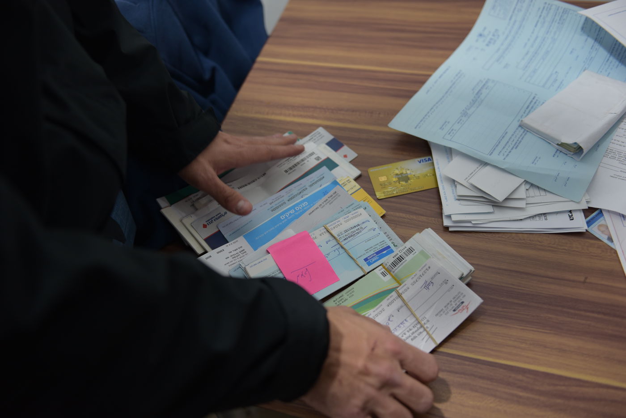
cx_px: 313
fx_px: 591
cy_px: 209
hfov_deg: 55.8
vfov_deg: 38.9
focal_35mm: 34
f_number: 2.8
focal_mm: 34
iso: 720
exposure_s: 1/80
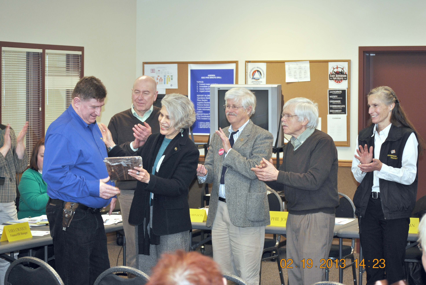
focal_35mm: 82
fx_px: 977
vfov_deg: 16.6
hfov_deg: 24.6
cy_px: 142
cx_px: 213
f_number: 4
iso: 200
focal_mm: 55
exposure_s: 1/60
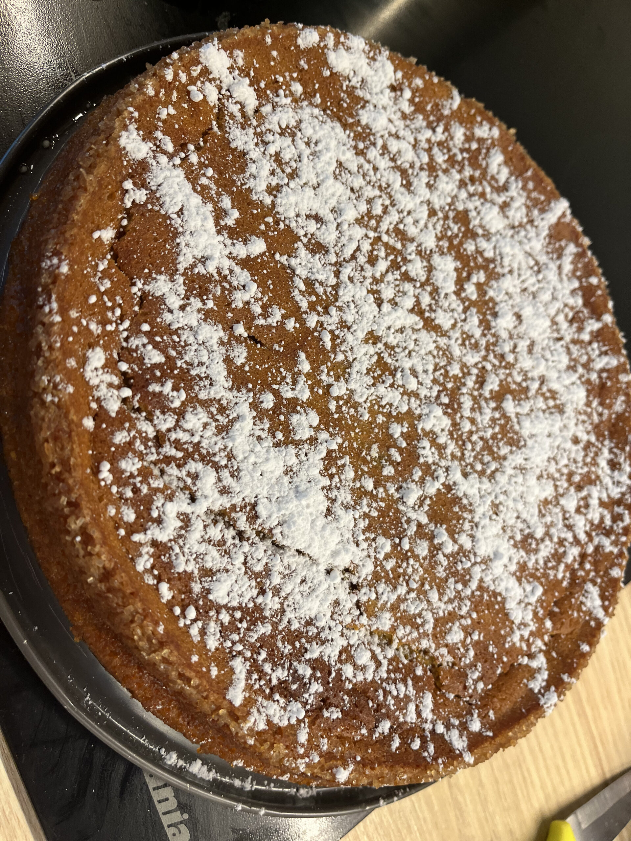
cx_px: 316
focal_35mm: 26
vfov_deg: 67.3
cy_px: 420
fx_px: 632
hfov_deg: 53.1
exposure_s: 1/121
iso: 100
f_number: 1.6
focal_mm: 5.1
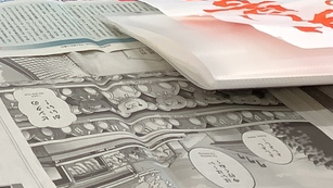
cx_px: -136
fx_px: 972
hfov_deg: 17.8
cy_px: -217
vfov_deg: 10.0
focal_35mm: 110
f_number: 2.4
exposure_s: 1/60
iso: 64
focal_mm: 3.3
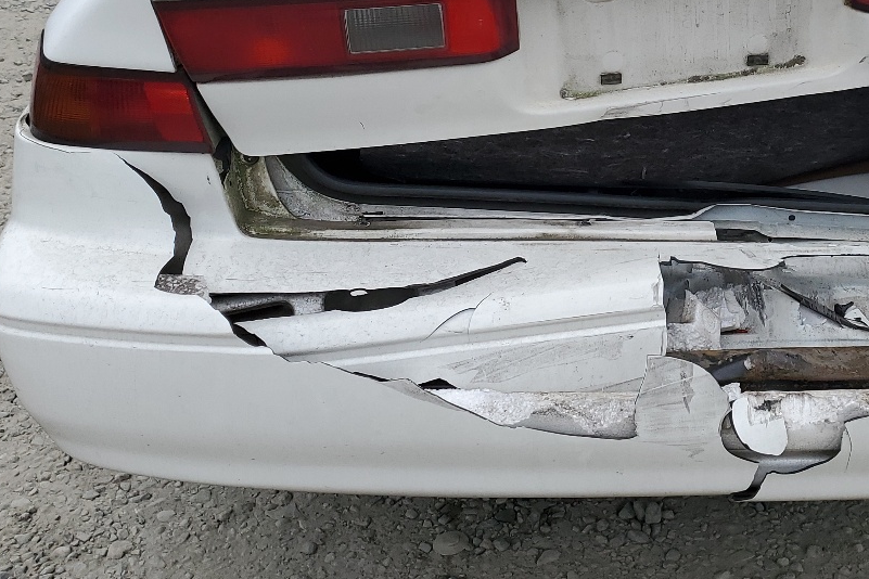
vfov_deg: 24.4
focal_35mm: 54
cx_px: 682
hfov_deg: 35.8
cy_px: 74
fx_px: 1303
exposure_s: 1/1667
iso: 50
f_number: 1.5
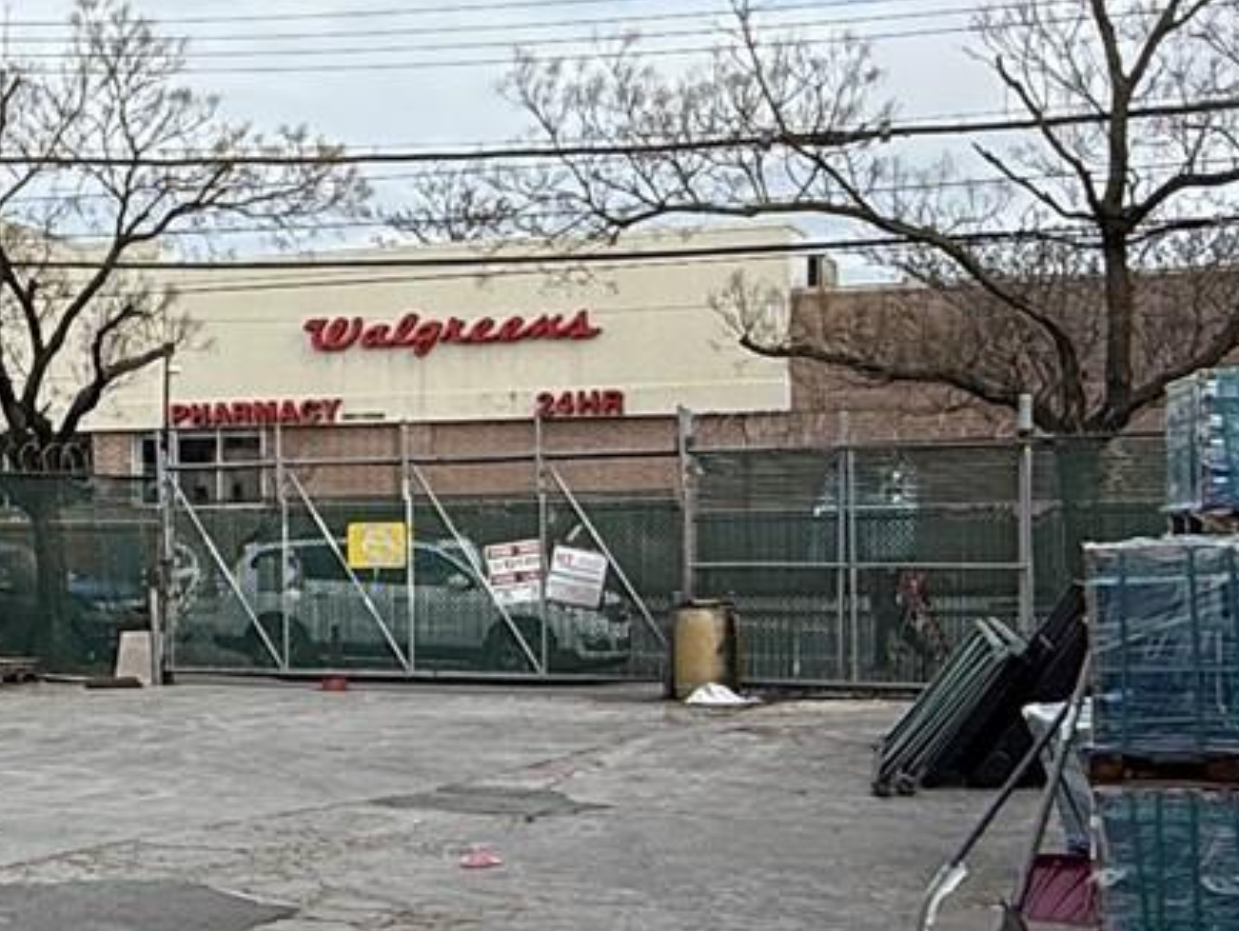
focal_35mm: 66
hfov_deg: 26.8
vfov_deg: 22.3
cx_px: -157
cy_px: 545
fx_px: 2364
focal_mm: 2.22
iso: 50
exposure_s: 1/2092
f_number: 2.2
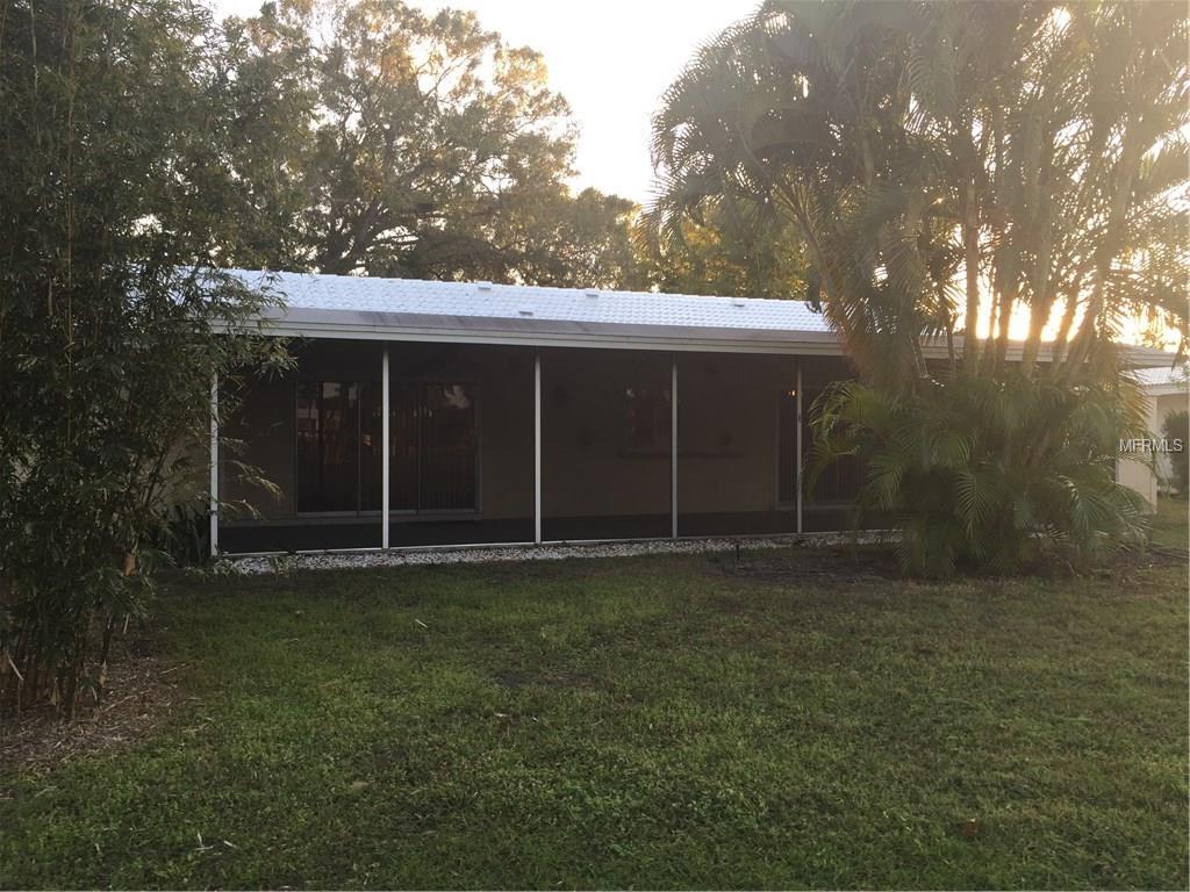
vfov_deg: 48.2
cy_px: 446
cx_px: 595
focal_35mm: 29
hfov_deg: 61.7
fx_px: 997
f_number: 2.2
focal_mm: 4.15
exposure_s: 1/120
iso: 40
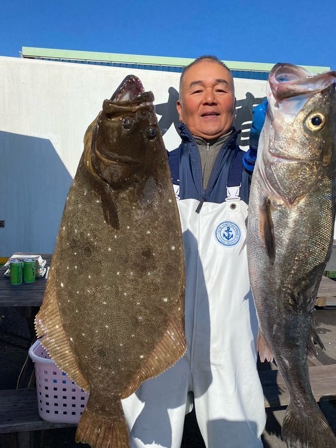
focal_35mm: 30
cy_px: 239
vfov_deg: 59.9
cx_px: 187
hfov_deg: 46.7
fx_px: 388
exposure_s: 1/4608
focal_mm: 4.25
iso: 32
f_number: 1.8
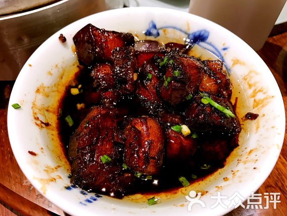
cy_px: 111
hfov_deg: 61.7
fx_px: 240
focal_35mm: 29
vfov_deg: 48.2
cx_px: 143
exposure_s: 1/16
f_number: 1.8
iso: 40
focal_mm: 3.99
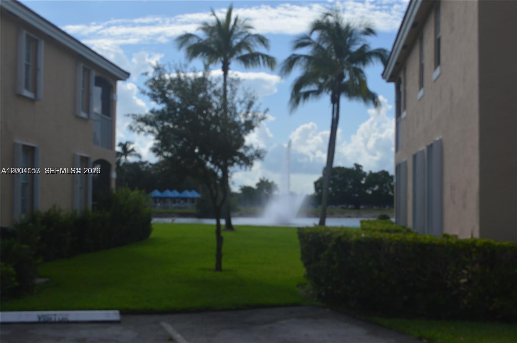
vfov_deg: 25.7
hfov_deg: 37.9
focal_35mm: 52
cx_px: 258
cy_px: 172
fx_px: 753
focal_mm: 35
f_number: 9
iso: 100
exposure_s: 1/320
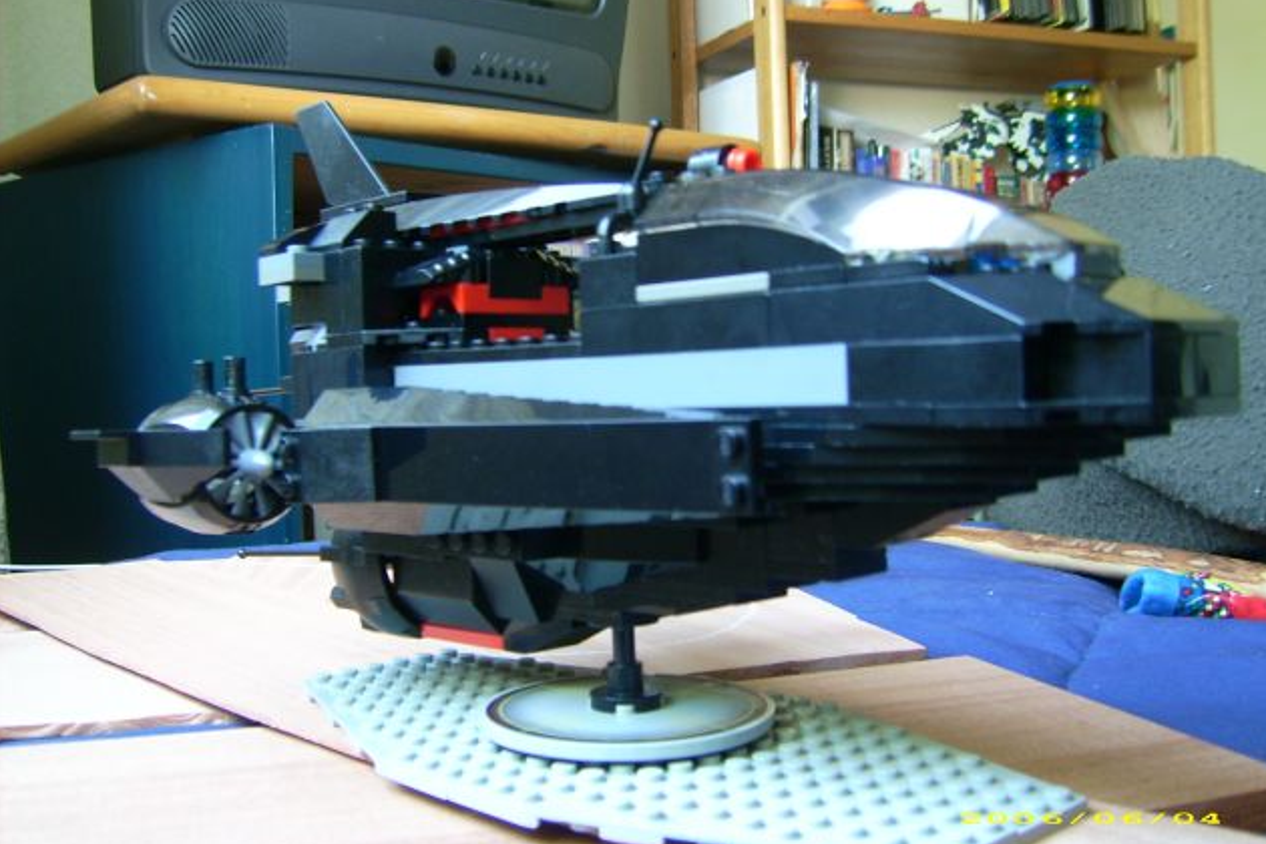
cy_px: 406
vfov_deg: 35.9
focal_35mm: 37
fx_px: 1301
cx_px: 639
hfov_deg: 51.9
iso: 50
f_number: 2.8
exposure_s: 1/3
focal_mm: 5.95
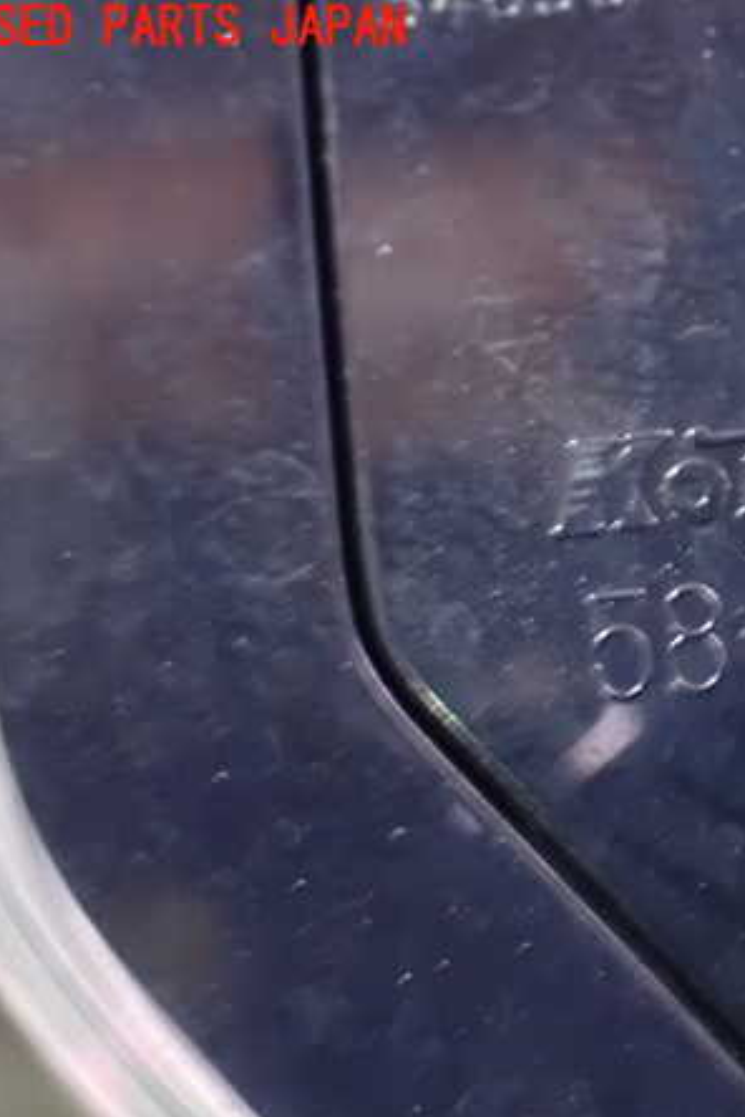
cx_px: 705
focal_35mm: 66
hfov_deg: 20.1
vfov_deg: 30.5
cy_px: 564
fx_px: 2049
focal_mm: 8.4
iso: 1600
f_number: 3.1
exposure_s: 1/15
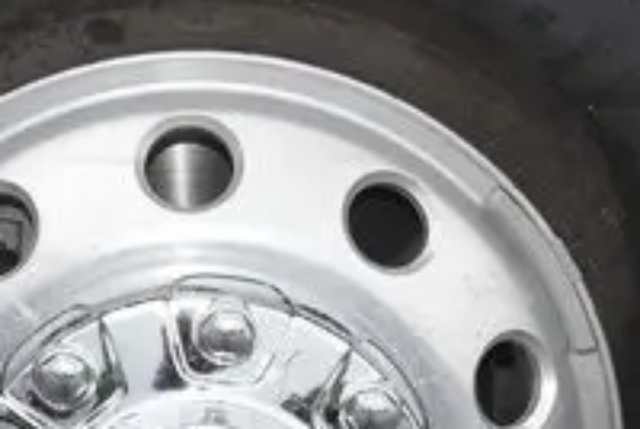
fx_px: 2724
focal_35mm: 153
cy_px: 389
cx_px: 192
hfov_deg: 13.4
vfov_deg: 9.0
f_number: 10
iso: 400
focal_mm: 23
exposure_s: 1/60
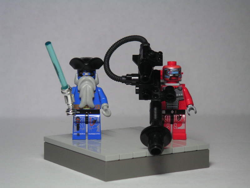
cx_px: 125
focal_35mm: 111
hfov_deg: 17.7
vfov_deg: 13.3
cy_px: 94
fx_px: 802
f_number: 3.6
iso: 125
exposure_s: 1/111
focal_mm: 17.1
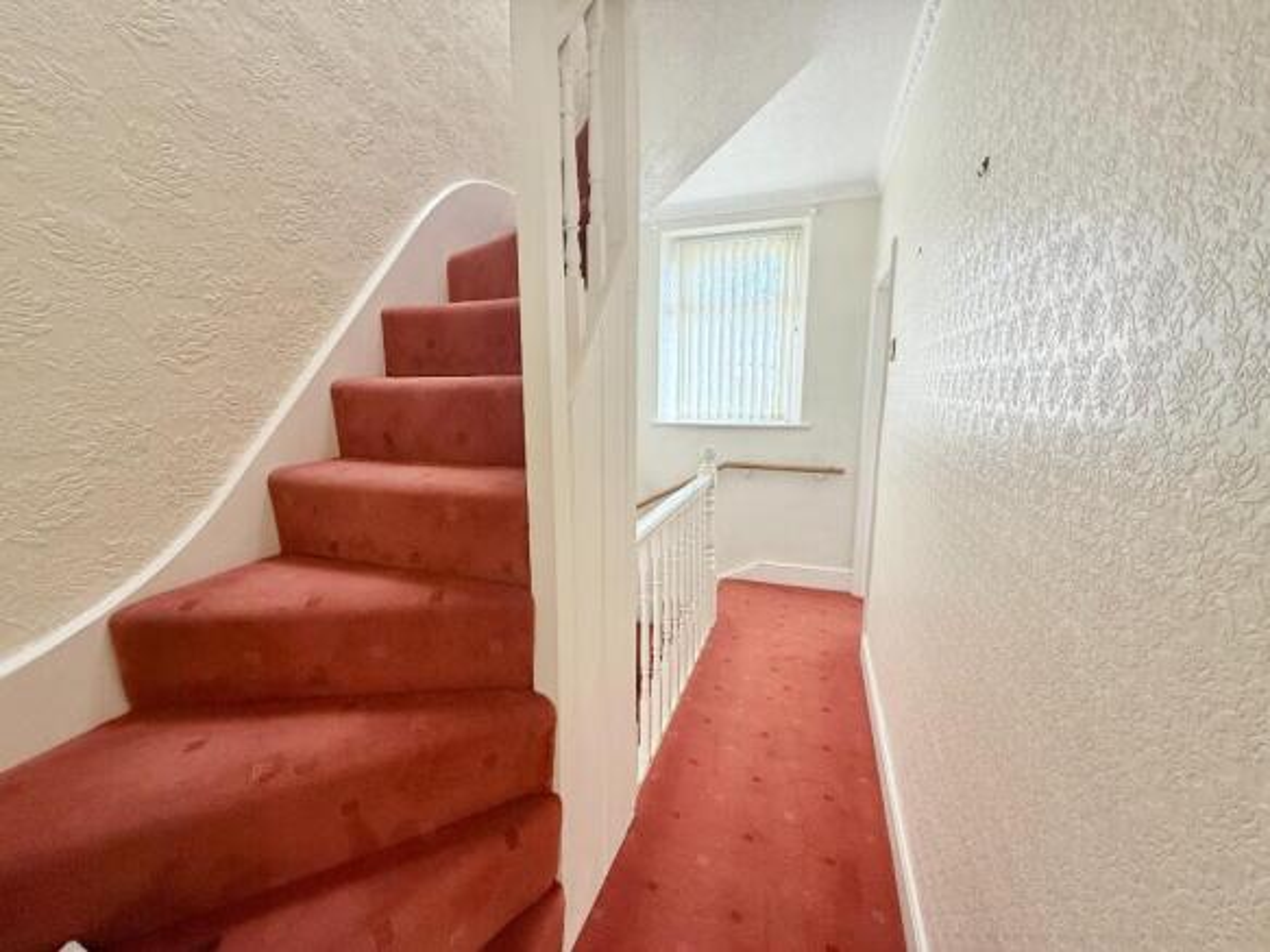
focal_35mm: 14
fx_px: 514
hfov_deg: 102.1
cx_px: 635
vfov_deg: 85.7
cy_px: 476
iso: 250
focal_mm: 2.22
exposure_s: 1/99
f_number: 2.2
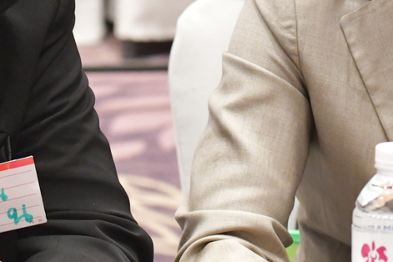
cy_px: -195
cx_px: 417
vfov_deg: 4.4
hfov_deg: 6.7
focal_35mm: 307
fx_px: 3351
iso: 6400
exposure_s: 1/100
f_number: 5
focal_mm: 70
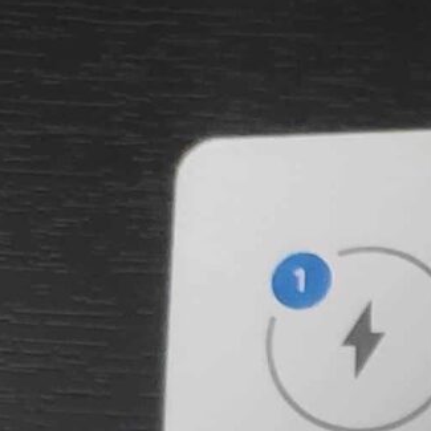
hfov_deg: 8.0
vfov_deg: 8.3
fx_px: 2550
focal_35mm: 181
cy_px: 1259
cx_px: 1388
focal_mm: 4.77
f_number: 1.75
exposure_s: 1/60
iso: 486
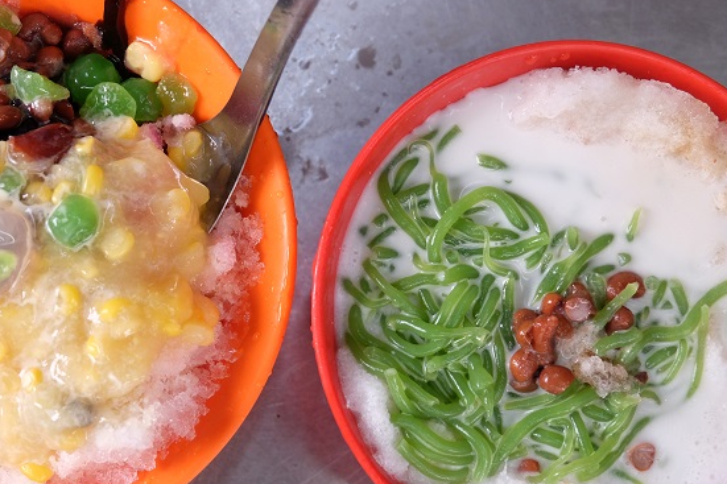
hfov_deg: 32.7
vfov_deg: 22.2
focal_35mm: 61
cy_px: 300
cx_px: 252
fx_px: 1231
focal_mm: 28.2
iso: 1250
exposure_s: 1/250
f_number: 4.5
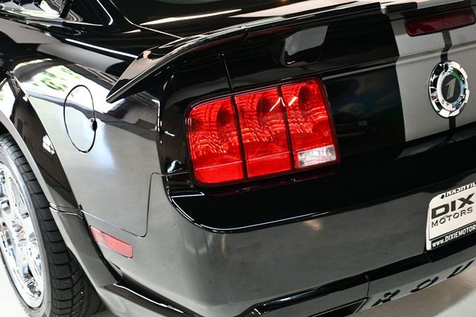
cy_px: 158
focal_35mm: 52
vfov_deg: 26.0
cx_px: 238
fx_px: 687
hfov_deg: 38.2
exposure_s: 1/80
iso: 3200
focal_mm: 35
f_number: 4.2
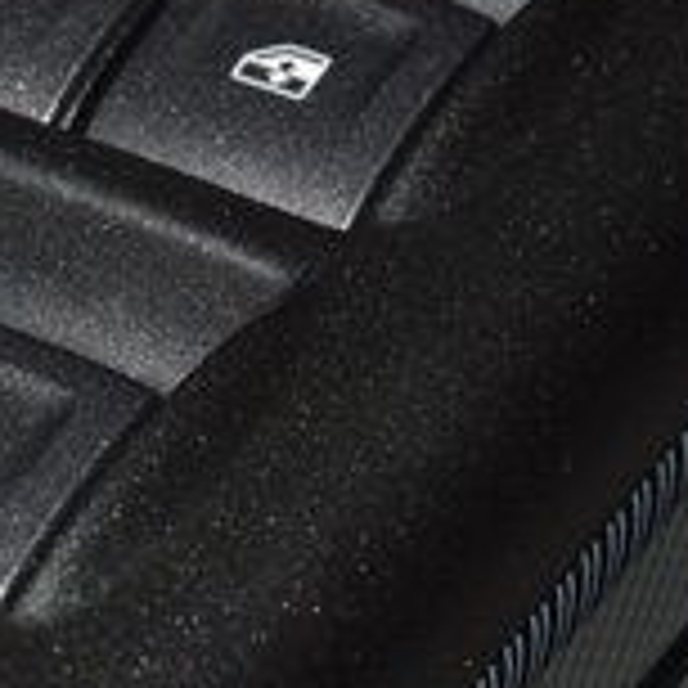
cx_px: -40
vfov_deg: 4.7
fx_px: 8410
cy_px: 173
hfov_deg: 4.7
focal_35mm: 374
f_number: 8
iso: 100
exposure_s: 1/125
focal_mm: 70
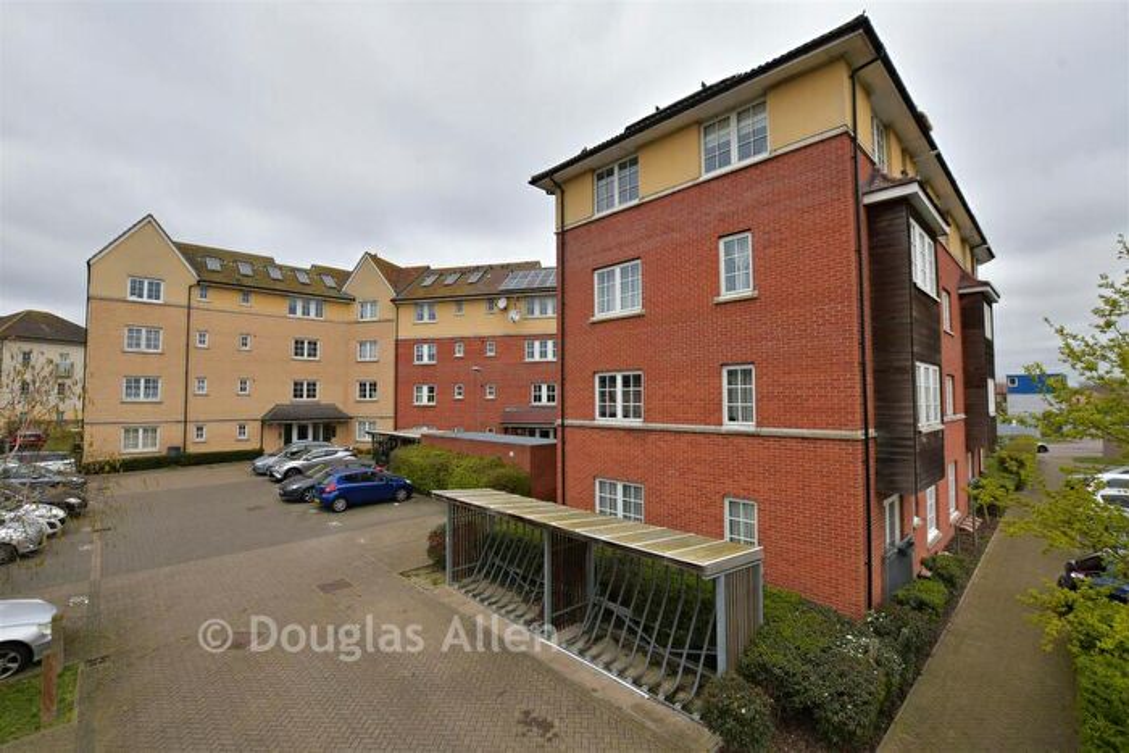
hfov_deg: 100.4
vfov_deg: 77.4
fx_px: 470
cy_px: 376
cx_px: 564
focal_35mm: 15
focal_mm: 10
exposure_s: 1/640
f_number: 8
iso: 320
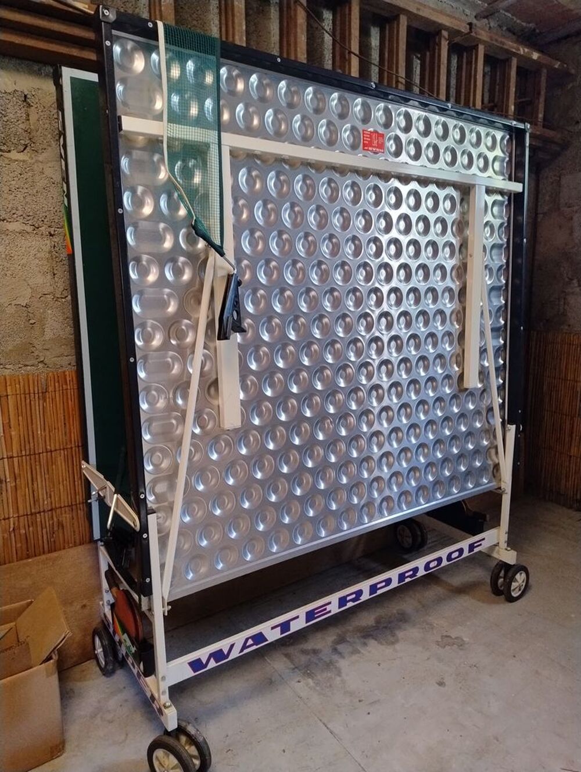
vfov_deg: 71.5
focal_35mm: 24
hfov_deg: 56.9
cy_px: 386
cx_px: 290
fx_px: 536
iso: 994
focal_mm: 5.56
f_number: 1.8
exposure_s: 1/50
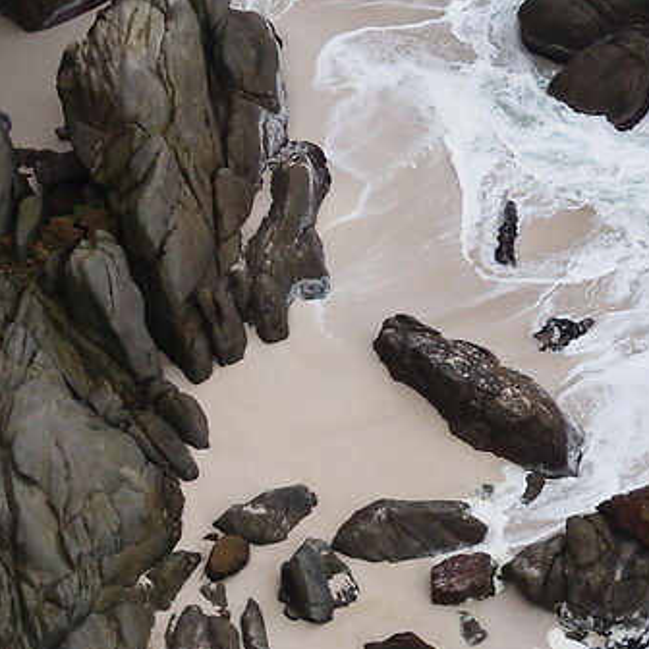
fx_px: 8379
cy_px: 44
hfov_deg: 4.4
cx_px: 693
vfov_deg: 4.4
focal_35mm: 395
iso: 250
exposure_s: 1/400
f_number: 10
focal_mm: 65
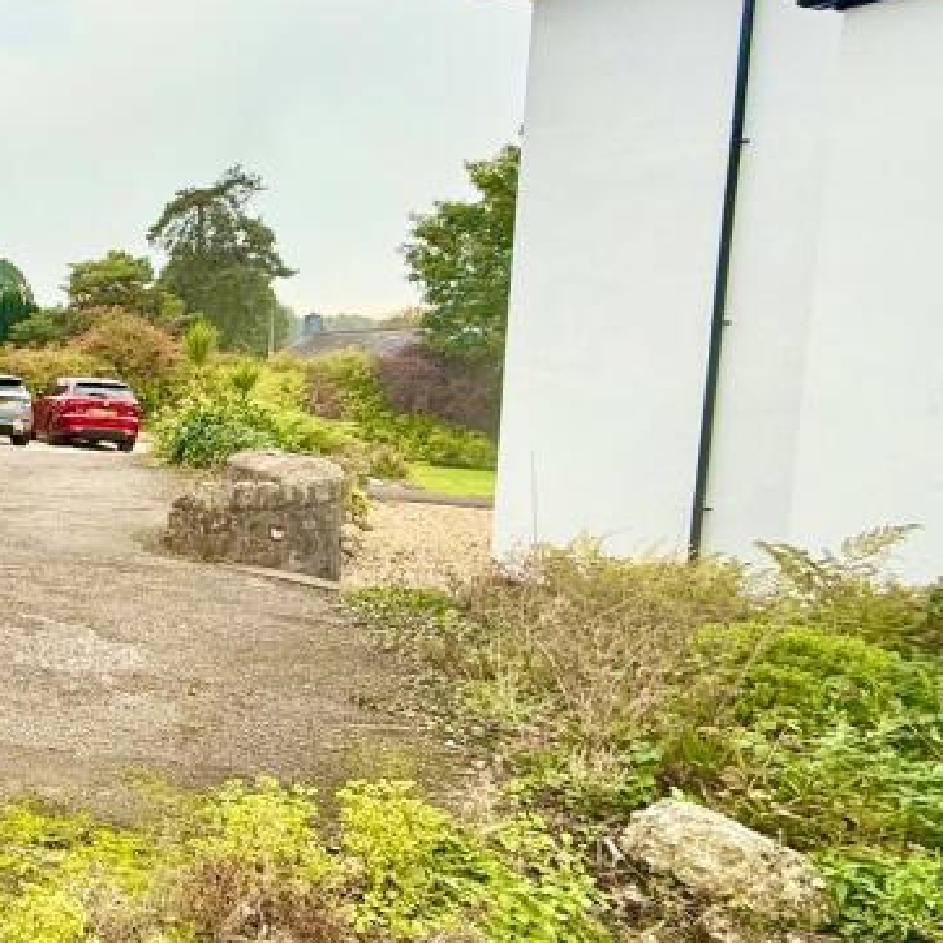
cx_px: -305
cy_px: 513
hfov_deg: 33.4
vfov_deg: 47.2
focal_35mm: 35
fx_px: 1079
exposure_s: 1/370
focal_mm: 2.22
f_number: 2.2
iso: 50
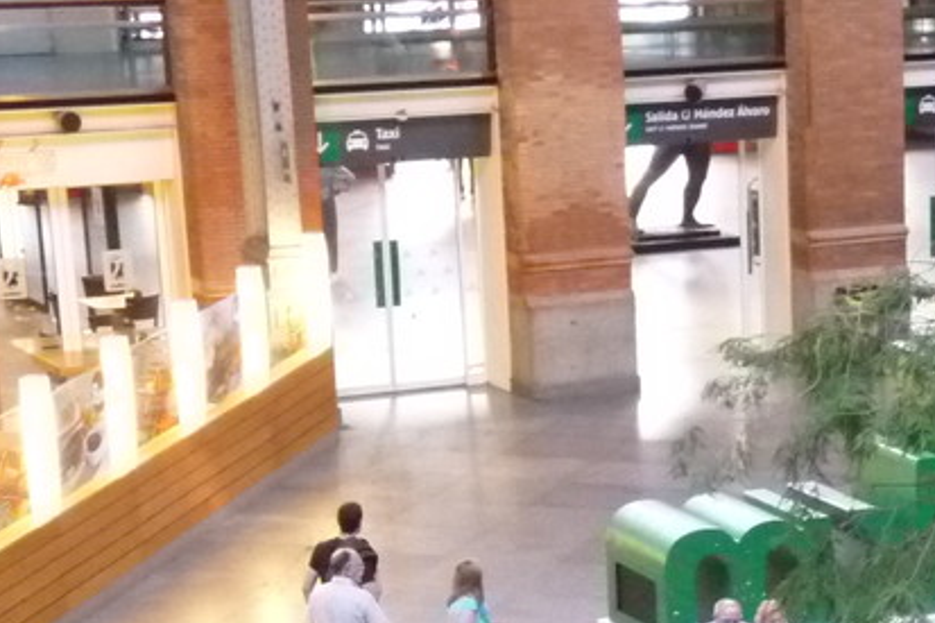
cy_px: 886
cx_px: 1404
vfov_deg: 9.2
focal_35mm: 145
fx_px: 3764
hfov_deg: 13.4
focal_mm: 8
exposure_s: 1/30
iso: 800
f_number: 3
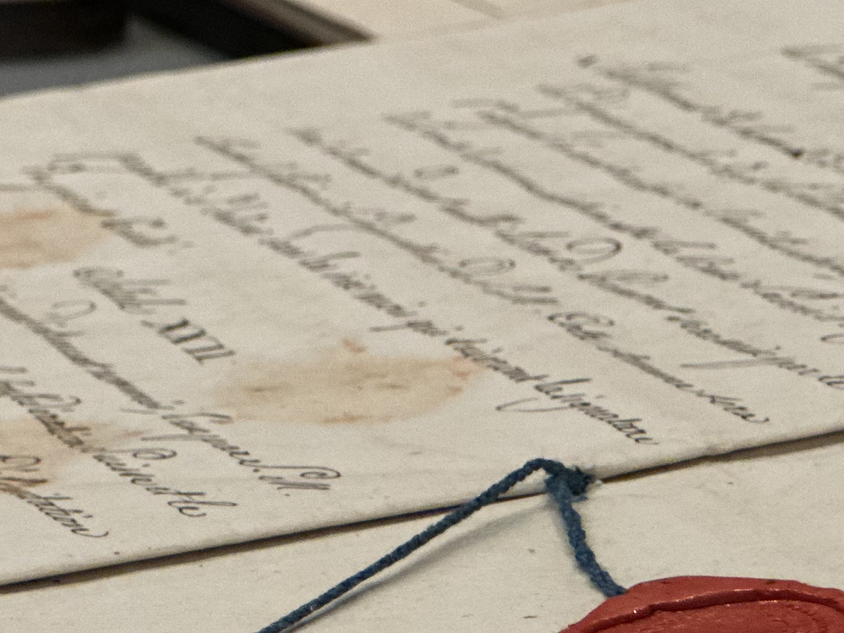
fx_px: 5414
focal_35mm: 222
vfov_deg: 6.7
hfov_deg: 8.9
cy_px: 537
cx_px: 586
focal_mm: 9
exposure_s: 1/33
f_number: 2.8
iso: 250
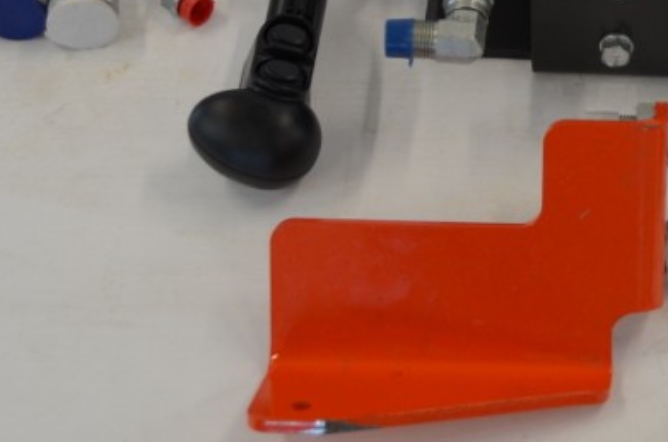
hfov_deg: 20.2
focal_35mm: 98
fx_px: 1815
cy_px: -131
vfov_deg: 13.4
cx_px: 680
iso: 400
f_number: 5
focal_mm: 22
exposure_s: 1/100
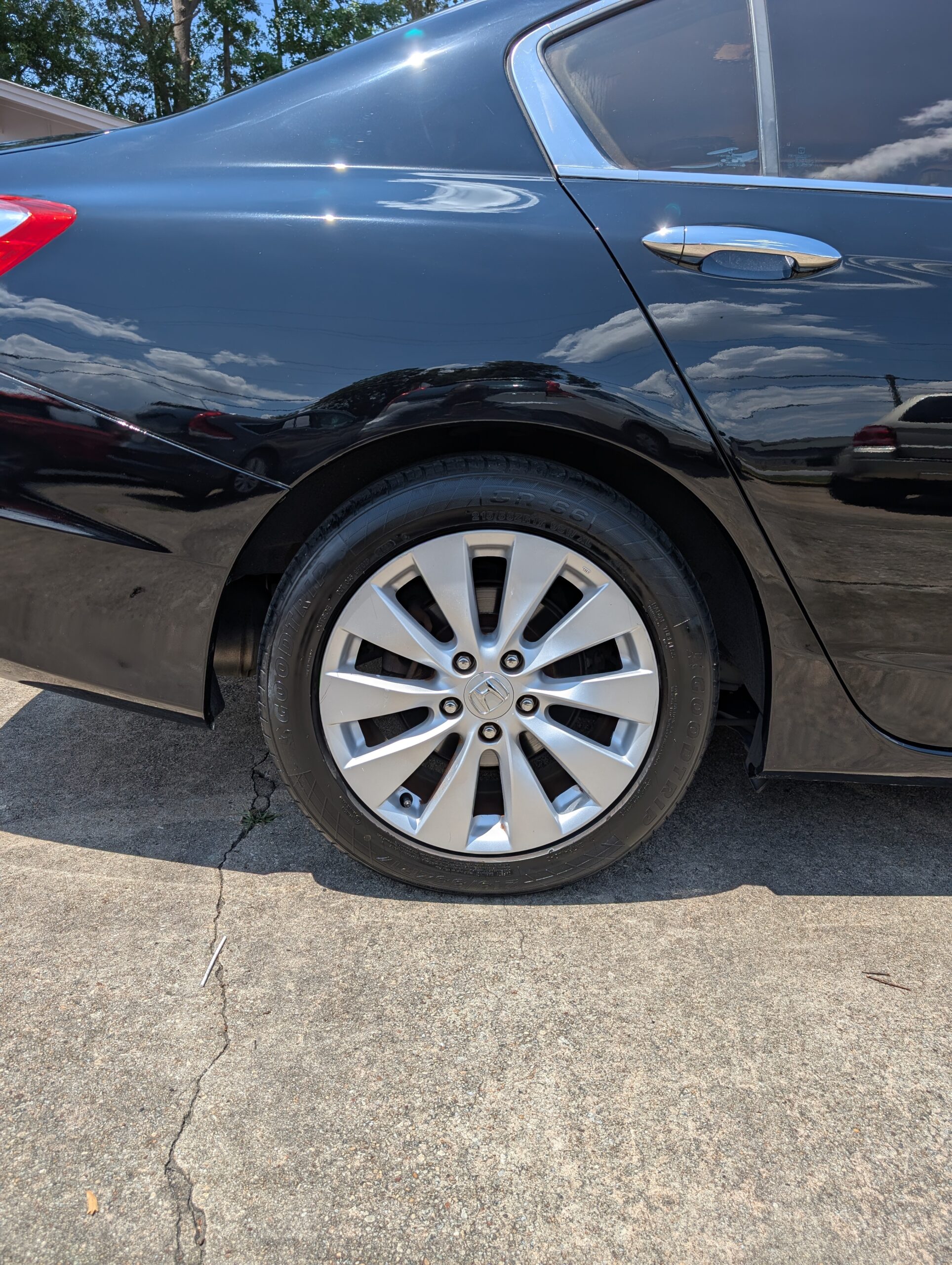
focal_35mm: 24
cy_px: 632
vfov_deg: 71.5
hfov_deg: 56.9
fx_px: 878
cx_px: 476
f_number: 1.68
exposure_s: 1/892
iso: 19
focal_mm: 6.9
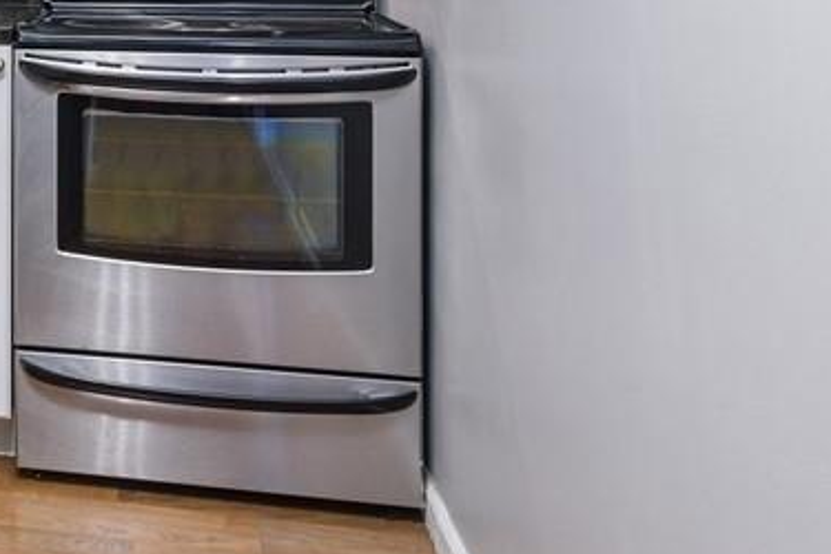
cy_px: -38
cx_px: -123
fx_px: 1269
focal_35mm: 55
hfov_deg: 31.4
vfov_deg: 23.3
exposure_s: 2.5
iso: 200
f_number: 10
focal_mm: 19
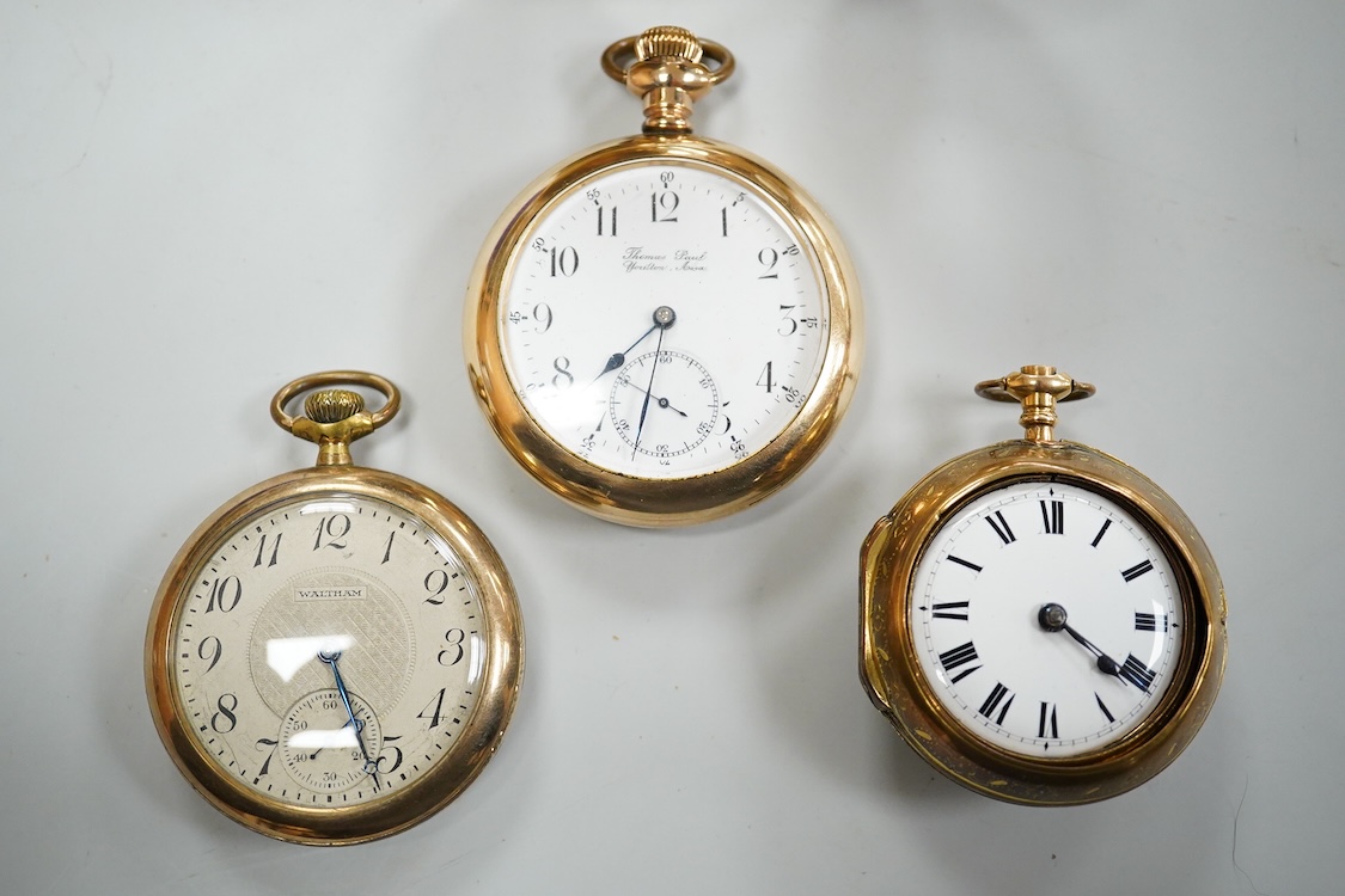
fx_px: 1681
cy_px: 448
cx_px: 672
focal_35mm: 45
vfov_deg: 29.9
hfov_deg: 43.6
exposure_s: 1/400
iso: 3200
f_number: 5.6
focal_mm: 30
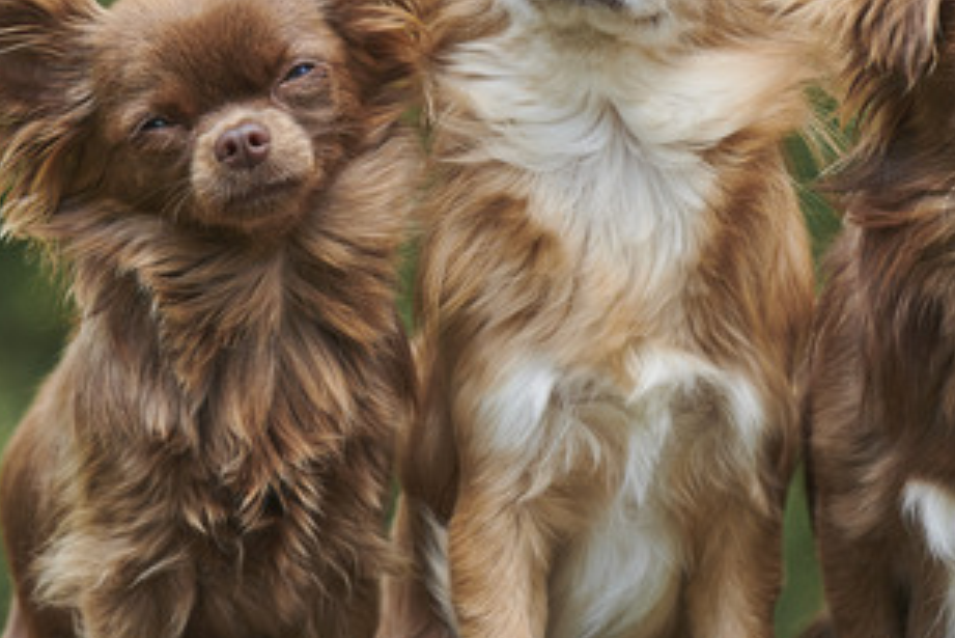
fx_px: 9766
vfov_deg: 3.7
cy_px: 100
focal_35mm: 368
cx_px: 569
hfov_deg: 5.6
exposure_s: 1/400
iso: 140
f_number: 4
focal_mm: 145
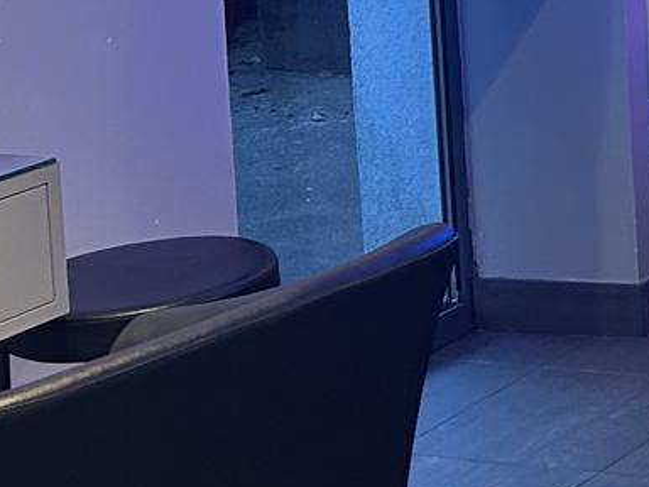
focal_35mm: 130
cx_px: 1418
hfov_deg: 12.7
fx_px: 2437
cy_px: -328
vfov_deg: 10.8
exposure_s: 1/50
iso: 100
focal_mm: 5.7
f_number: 1.5
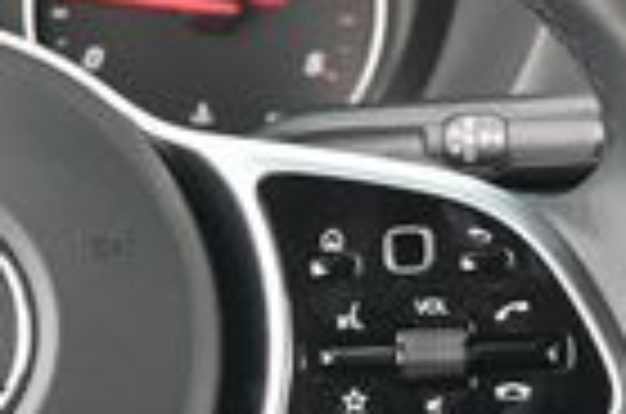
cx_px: -117
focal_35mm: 190
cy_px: 288
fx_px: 3299
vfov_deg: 7.2
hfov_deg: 10.7
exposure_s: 1/125
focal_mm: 27.5
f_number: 4.5
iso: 500
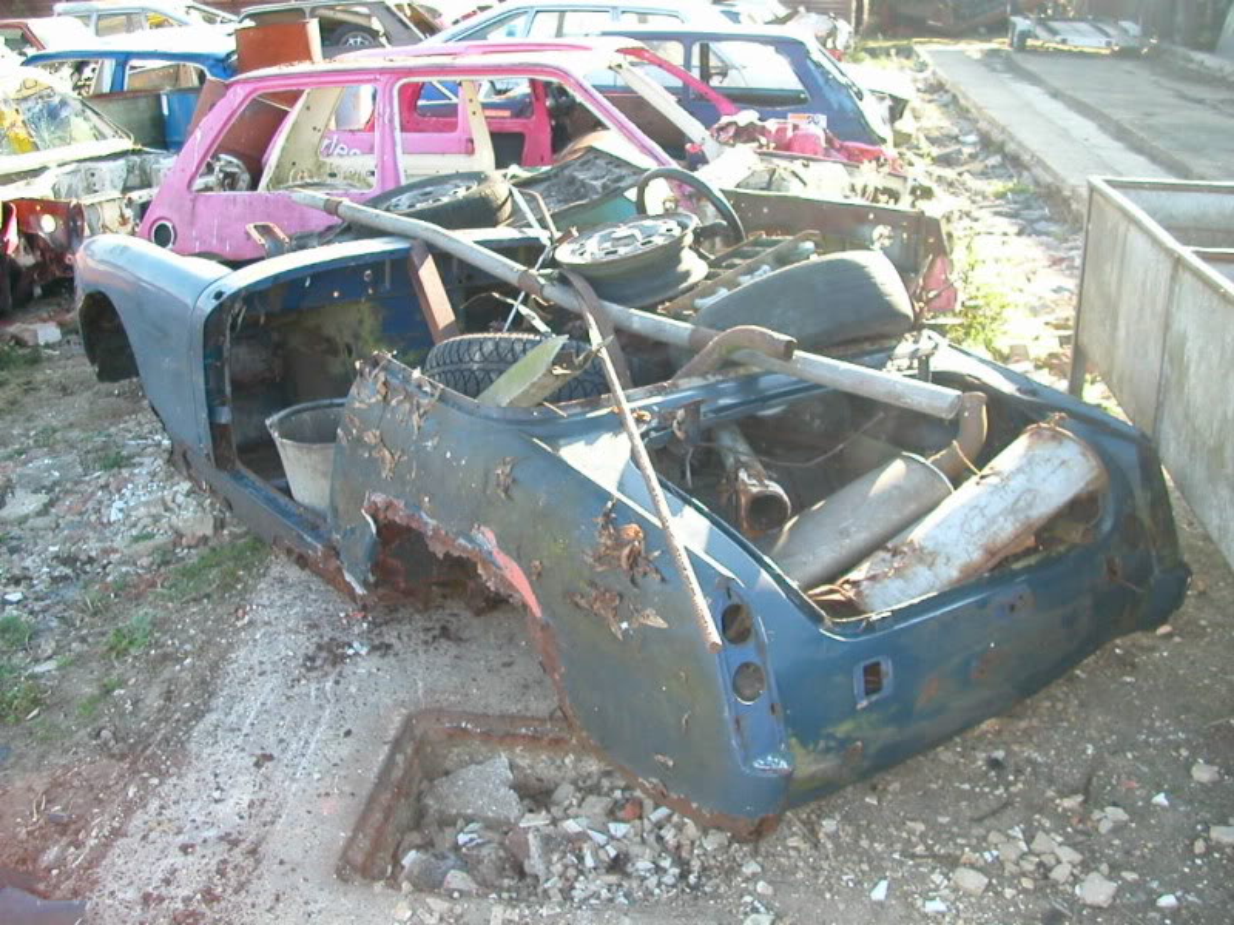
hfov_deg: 50.1
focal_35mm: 37
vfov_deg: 38.7
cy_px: 462
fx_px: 1319
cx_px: 617
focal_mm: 5.6
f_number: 2.7
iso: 100
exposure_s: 1/122
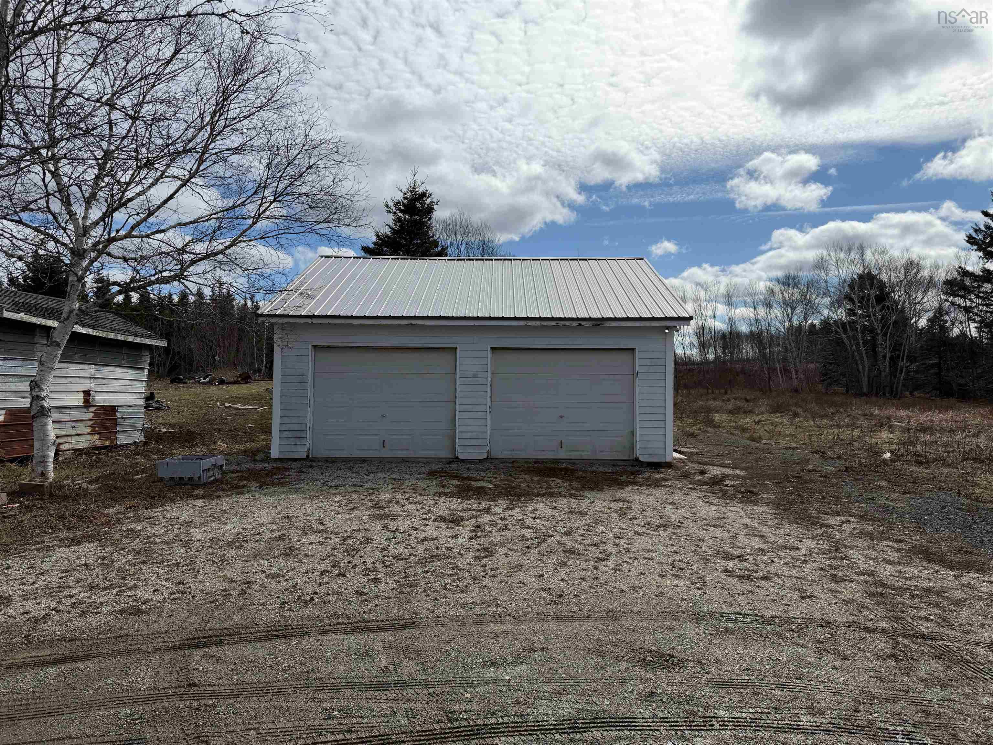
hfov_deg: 71.6
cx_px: 496
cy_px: 372
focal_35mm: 24
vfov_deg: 56.8
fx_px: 688
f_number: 1.78
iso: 100
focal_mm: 6.76
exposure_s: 1/14286
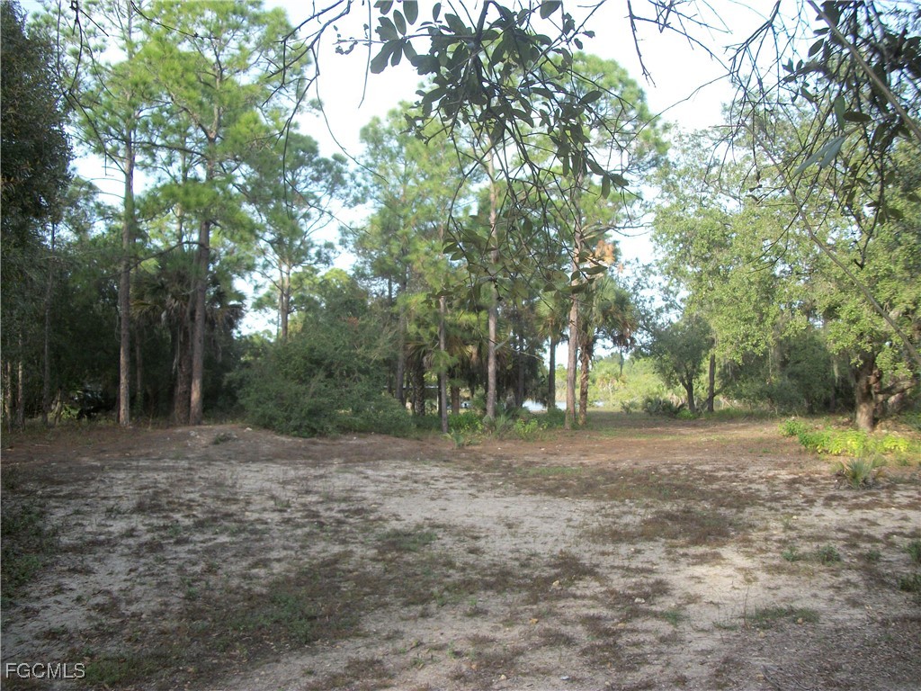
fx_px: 851
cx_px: 460
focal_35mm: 32
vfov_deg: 44.2
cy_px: 346
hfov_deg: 56.8
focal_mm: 5.7
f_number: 2.9
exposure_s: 1/250
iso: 80
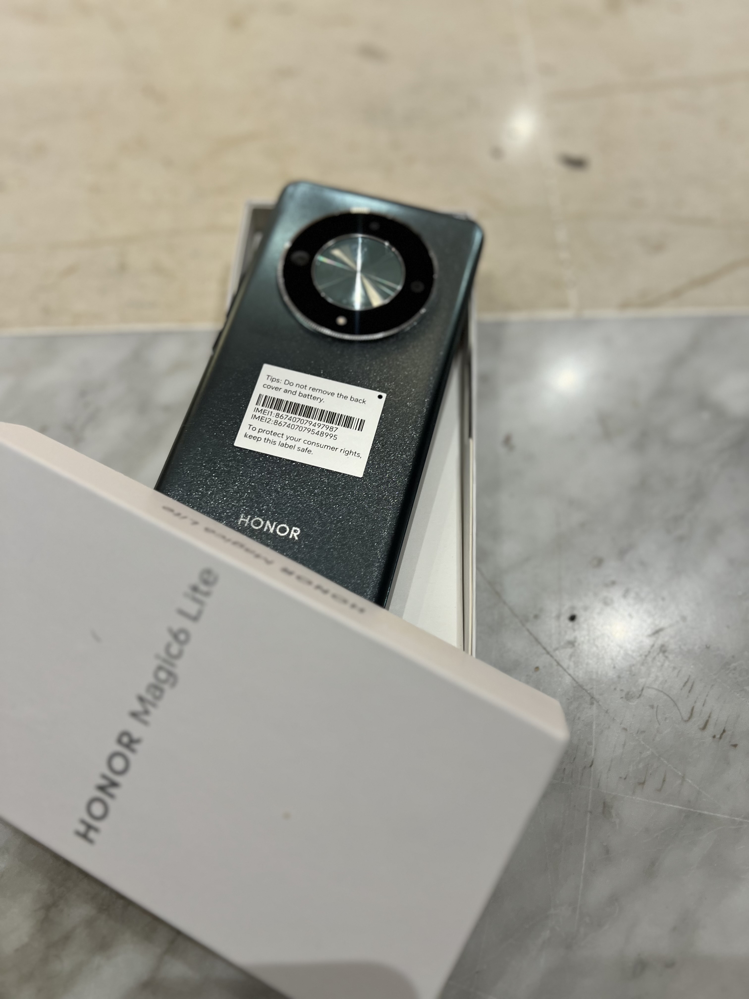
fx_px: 750
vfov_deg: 67.3
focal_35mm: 26
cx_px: 374
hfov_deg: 53.1
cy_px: 500
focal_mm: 5.7
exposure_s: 1/50
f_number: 1.5
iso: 80
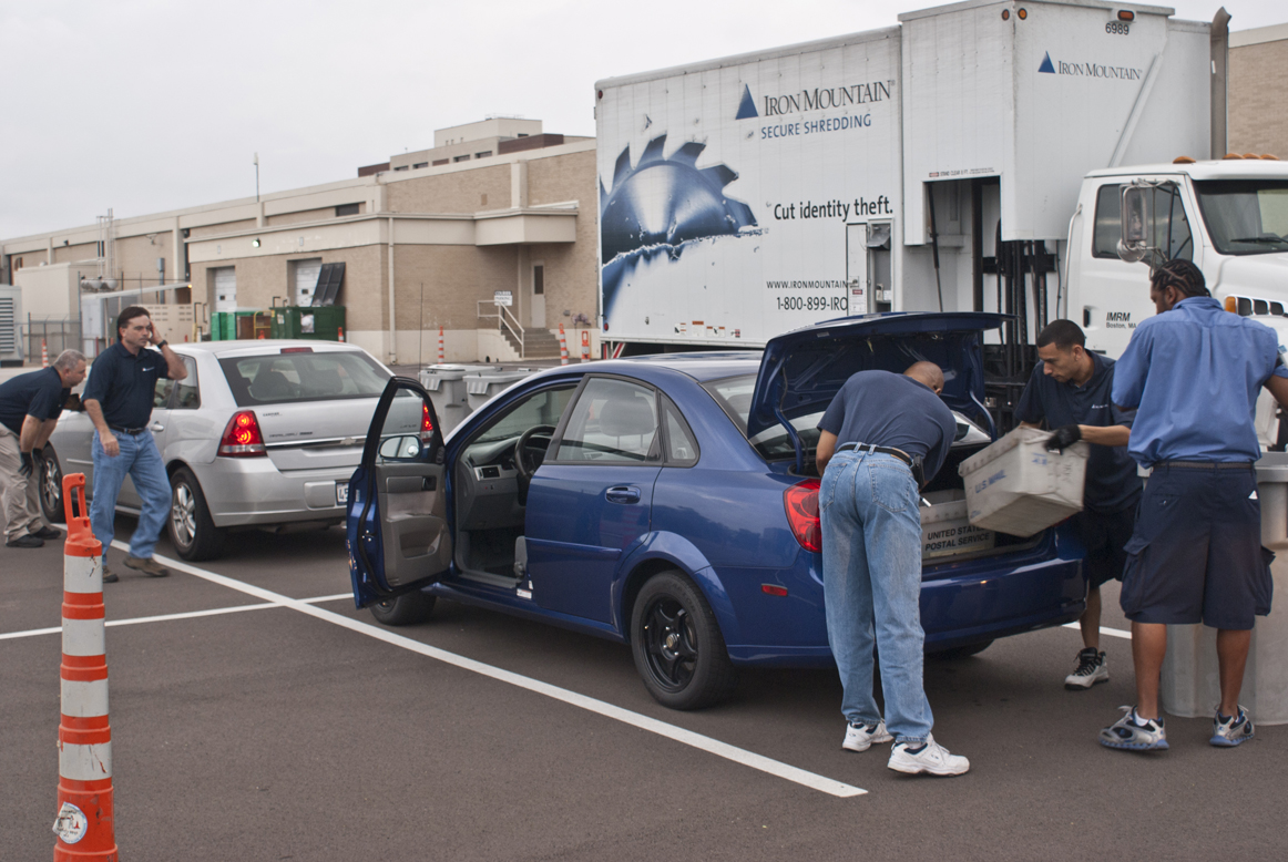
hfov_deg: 43.6
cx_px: 644
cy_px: 431
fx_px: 1612
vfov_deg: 29.9
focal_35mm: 45
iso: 200
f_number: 5
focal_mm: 30
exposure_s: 1/60
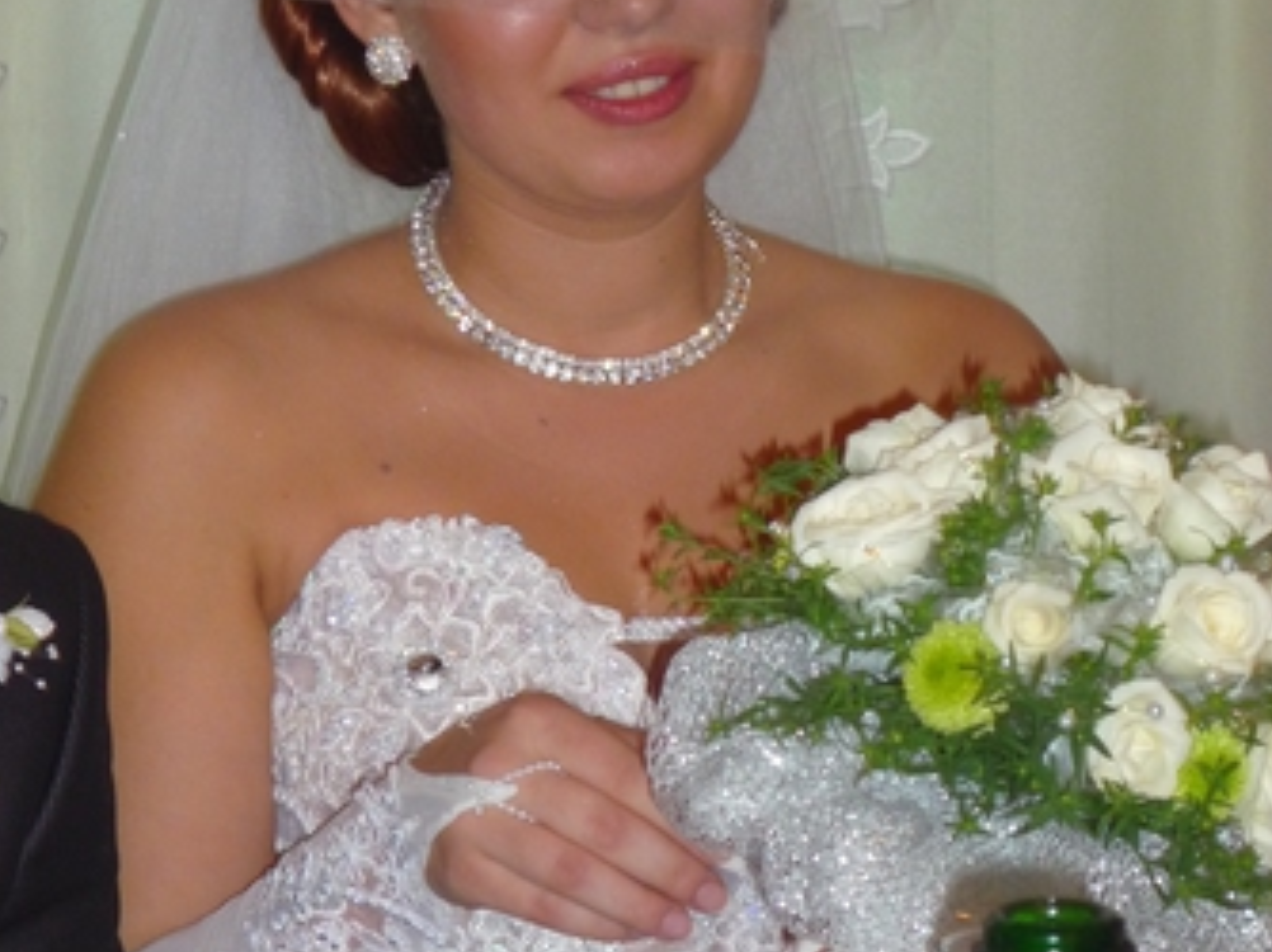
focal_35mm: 135
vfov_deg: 11.0
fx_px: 4957
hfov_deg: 14.6
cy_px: 415
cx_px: 632
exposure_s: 1/60
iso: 320
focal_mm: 16.5
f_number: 5.1
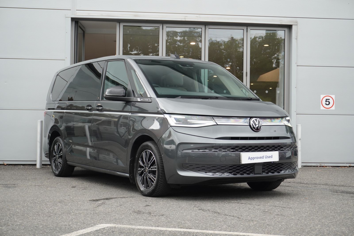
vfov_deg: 23.7
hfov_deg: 35.1
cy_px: 118
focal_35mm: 57
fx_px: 560
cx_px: 177
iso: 500
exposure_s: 1/160
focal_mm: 38
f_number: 5.6
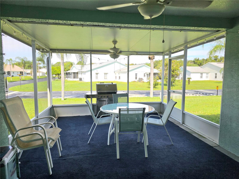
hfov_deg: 73.9
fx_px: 159
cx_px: 120
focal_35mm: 23
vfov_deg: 58.9
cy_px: 90
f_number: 1.7
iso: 10
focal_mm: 6.3
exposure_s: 1/169
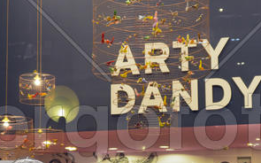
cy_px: 128
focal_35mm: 84
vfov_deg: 15.4
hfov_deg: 24.6
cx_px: 157
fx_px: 597
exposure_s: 1/60
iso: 450
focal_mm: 28
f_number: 4
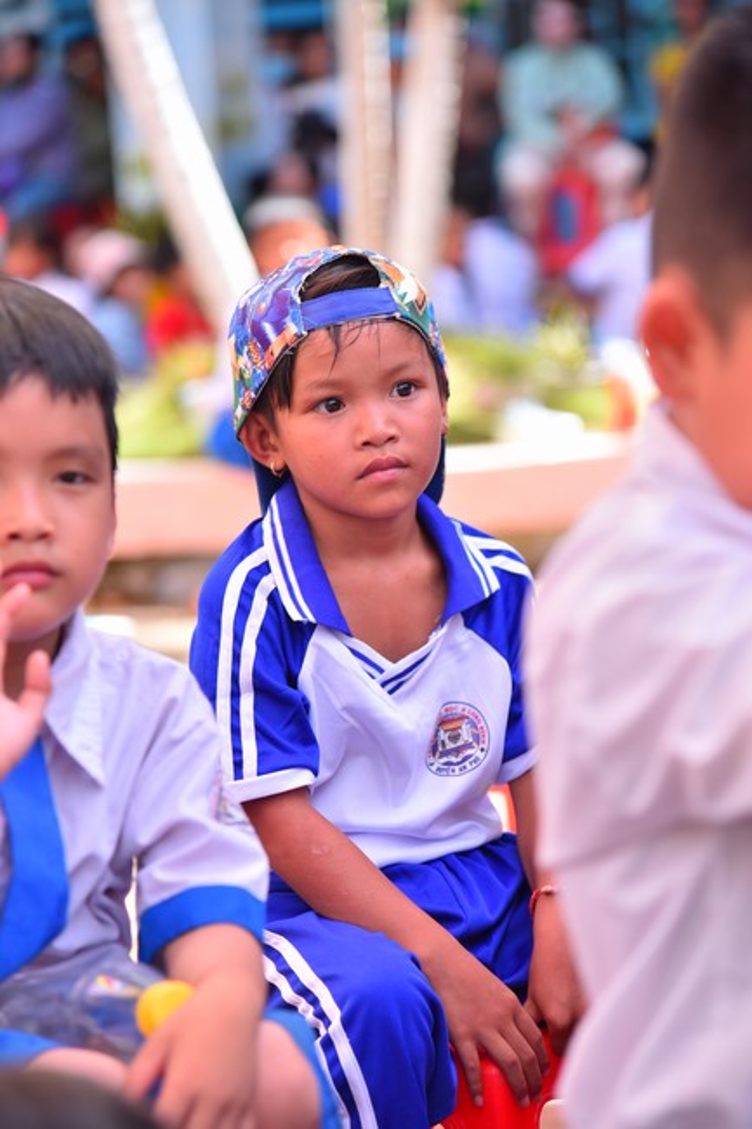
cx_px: 376
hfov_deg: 11.4
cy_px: 564
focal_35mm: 120
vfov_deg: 17.1
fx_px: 3762
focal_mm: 120
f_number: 4
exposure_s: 1/320
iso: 200
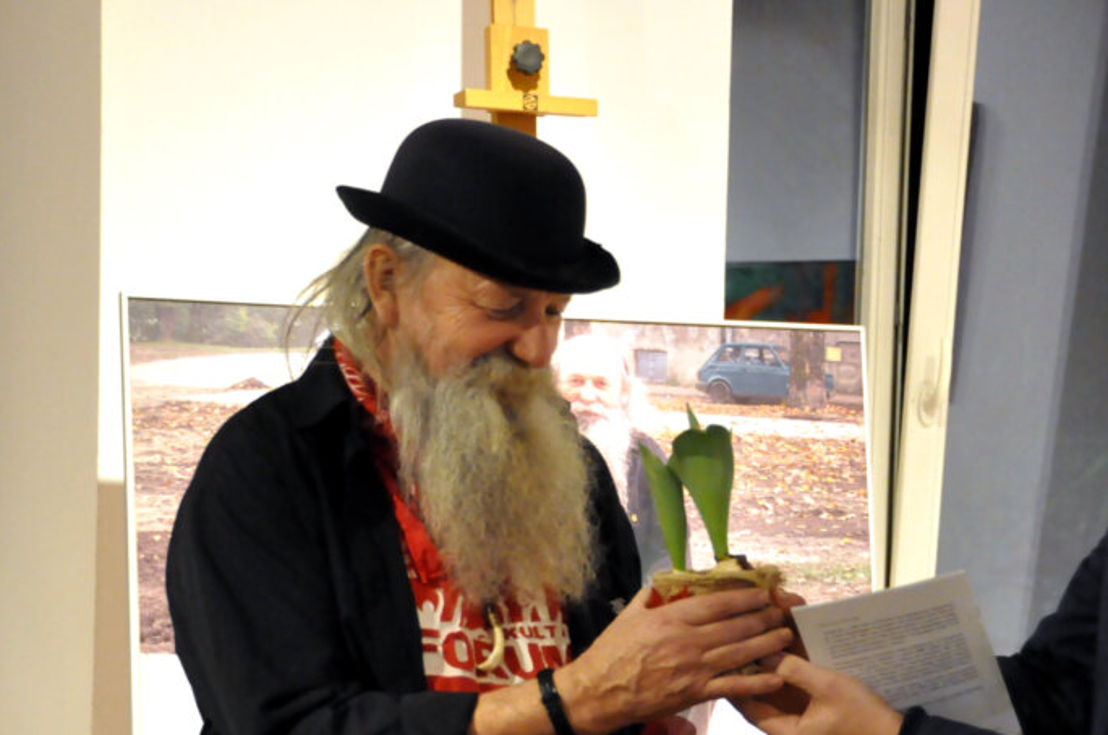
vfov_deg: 11.1
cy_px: 617
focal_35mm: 123
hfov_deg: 16.6
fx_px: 3780
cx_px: 839
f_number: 6.3
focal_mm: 46
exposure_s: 1/40
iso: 3200
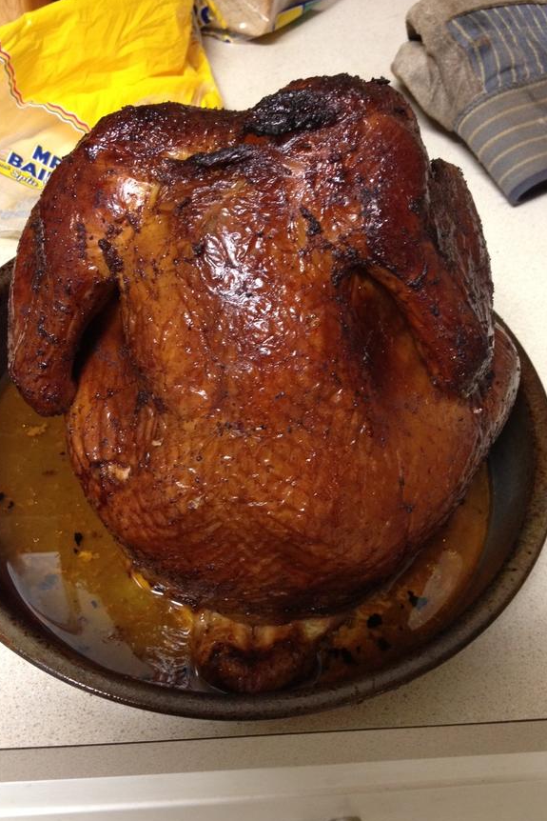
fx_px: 866
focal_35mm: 38
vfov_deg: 50.7
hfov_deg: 35.1
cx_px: 292
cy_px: 424
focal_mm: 4.28
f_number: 2.4
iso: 200
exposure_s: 1/20
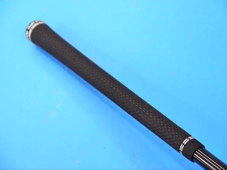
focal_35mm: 84
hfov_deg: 23.3
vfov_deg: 17.6
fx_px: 551
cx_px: 114
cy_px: 85
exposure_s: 1/80
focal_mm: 42
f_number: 5.6
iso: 800
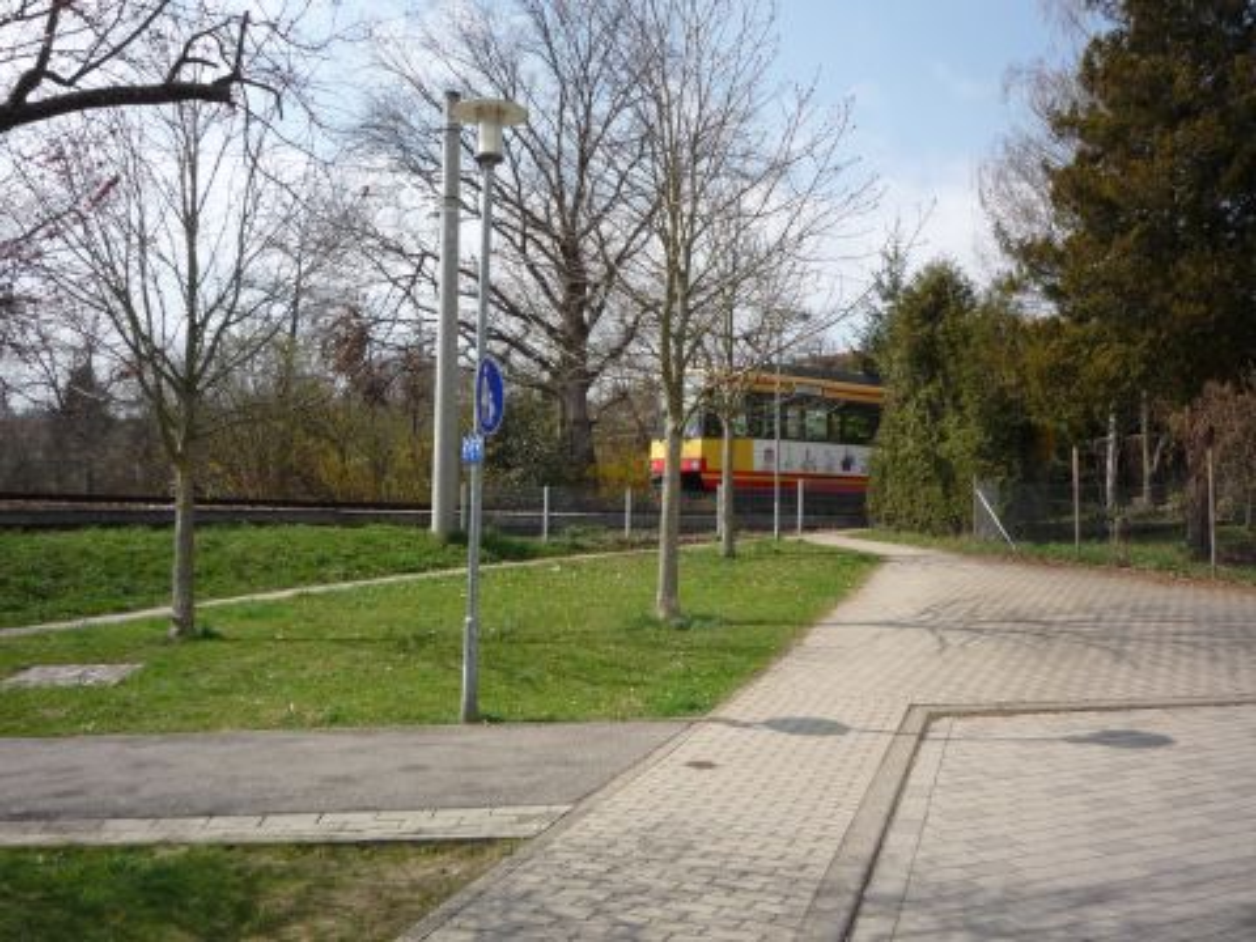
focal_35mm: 32
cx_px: 628
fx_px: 1161
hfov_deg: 56.8
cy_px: 471
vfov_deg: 44.2
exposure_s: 1/400
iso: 100
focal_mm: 5.2
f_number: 5
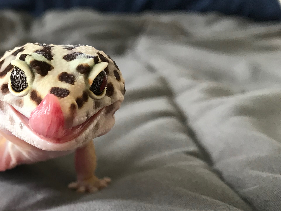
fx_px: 479
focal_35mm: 59
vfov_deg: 23.8
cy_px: 207
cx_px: -1
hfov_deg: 30.4
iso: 20
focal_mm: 3.99
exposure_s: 1/30
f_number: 1.8
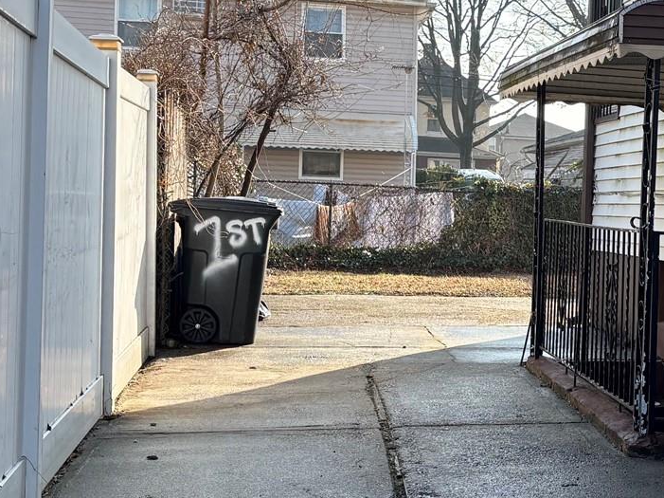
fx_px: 1457
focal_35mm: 76
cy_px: 211
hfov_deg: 24.5
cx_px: 662
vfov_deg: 19.4
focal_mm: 5.96
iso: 50
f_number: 1.6
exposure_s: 1/1522
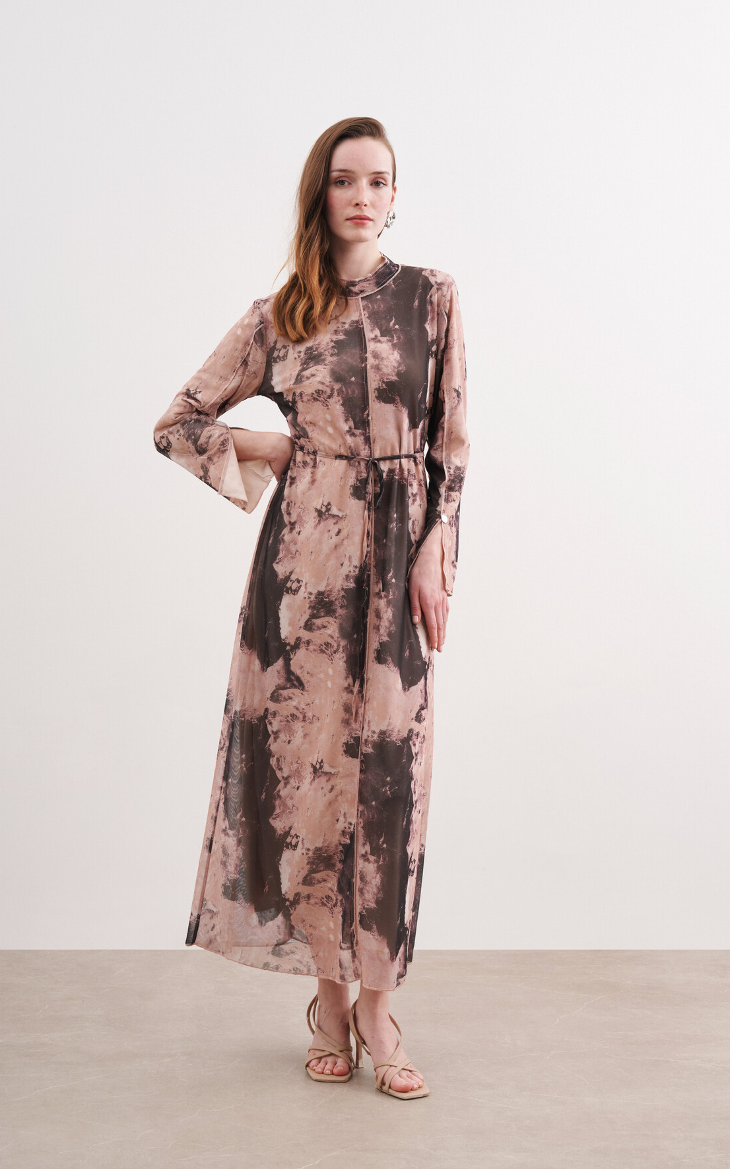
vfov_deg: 35.7
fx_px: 1815
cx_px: 361
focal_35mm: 57
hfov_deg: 22.7
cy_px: 594
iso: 400
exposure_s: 1/160
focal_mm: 55
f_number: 11
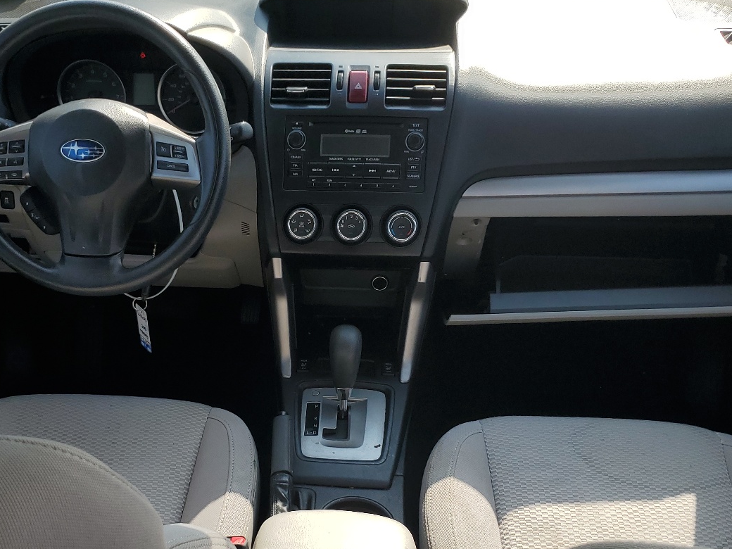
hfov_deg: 46.4
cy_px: 413
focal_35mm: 40
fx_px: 846
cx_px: 279
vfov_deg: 35.2
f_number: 1.5
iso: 50
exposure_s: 1/1111
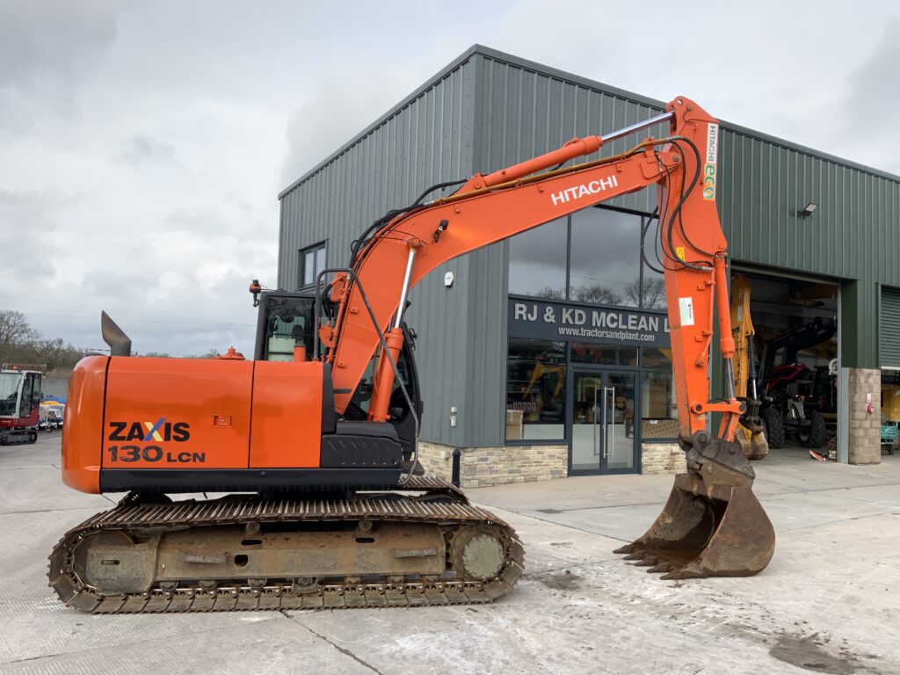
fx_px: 754
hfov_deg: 61.7
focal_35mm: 29
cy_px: 338
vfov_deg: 48.2
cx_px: 450
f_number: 1.8
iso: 16
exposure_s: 1/229
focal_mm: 3
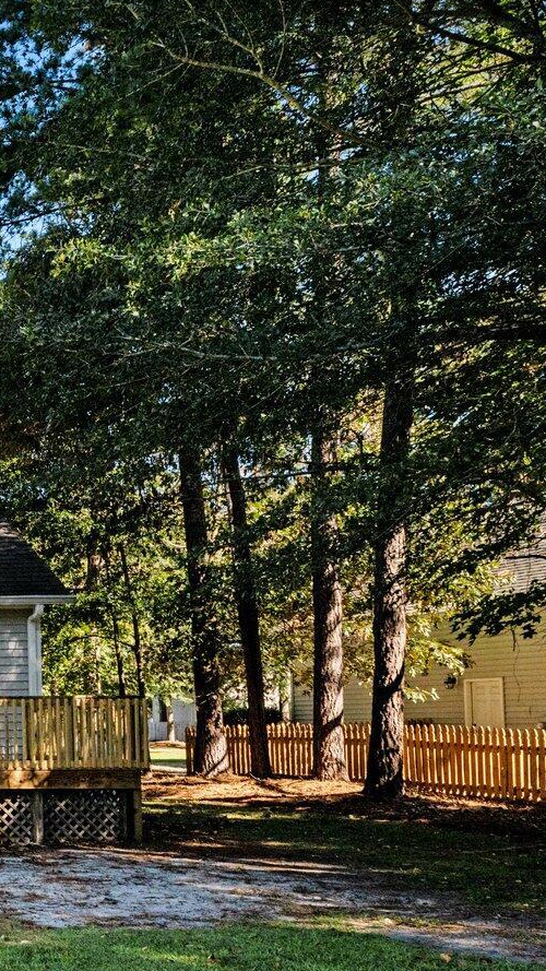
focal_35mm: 41
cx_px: -477
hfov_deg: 19.8
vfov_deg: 48.2
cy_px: 682
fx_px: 1055
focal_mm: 17
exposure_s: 1/640
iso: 400
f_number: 9
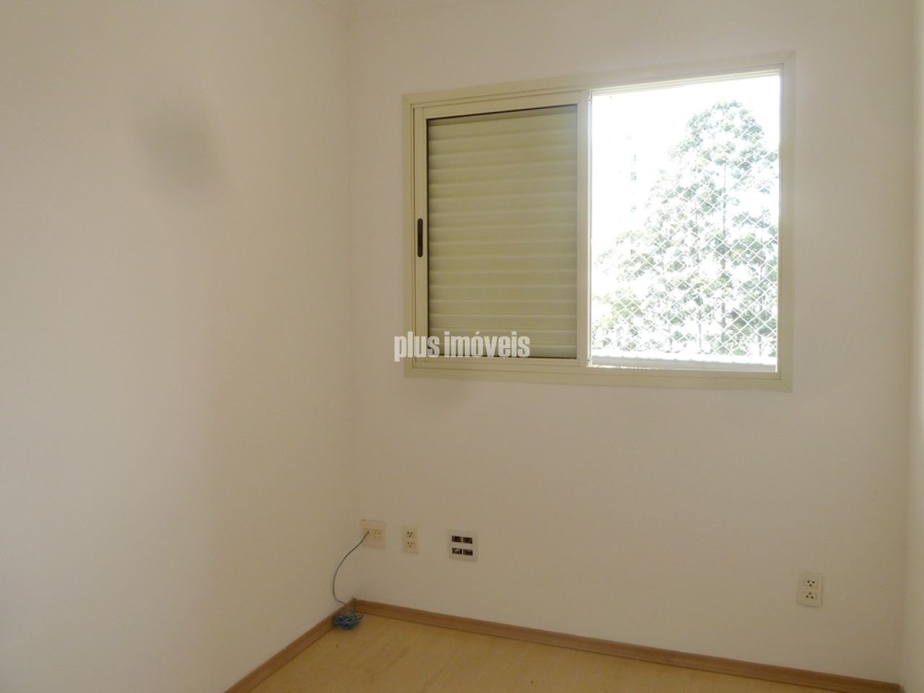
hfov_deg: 65.3
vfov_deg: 51.4
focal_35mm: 27
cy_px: 346
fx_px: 721
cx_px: 462
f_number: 3.3
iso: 80
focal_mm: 4.4
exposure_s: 1/60
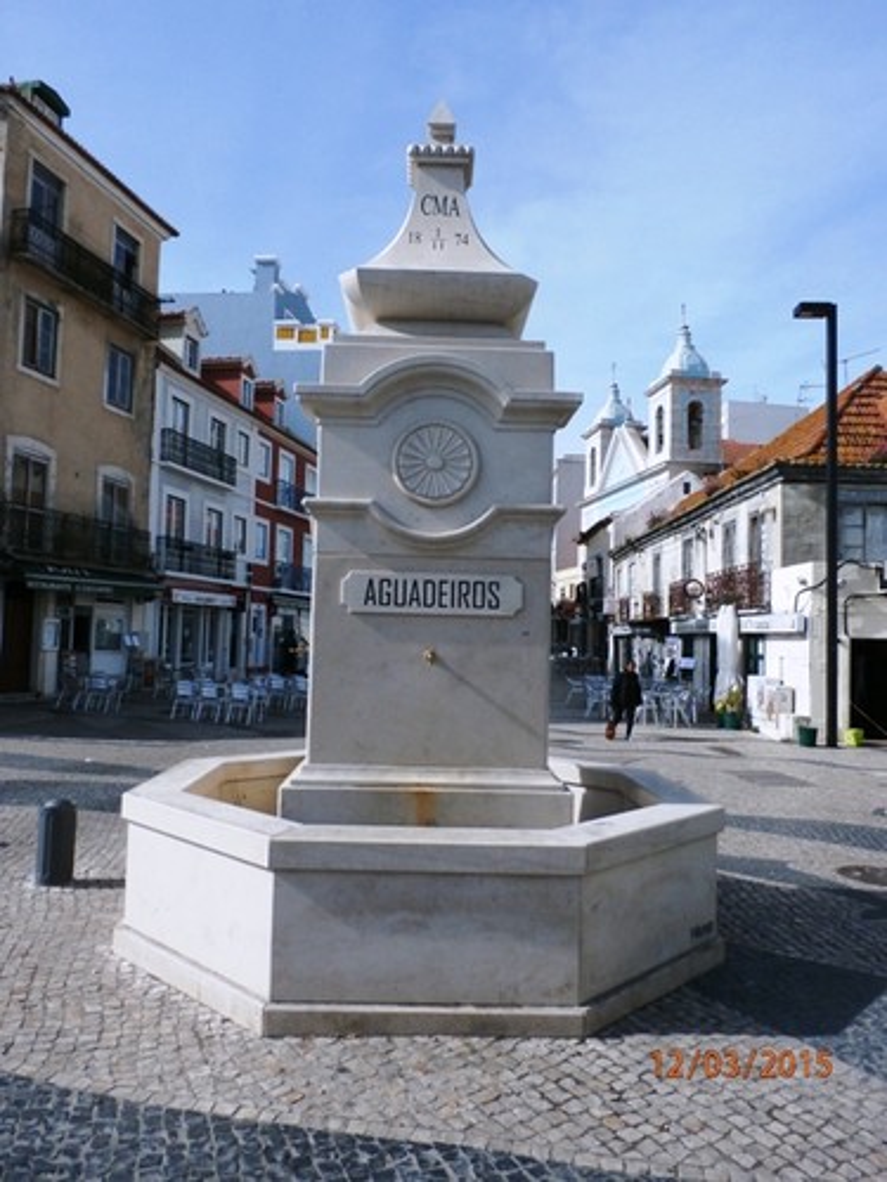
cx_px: 444
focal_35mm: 25
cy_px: 591
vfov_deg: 69.4
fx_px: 854
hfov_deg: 54.9
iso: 200
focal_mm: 4.5
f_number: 8.7
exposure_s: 1/400
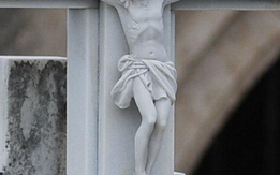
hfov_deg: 1.1
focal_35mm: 1876
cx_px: 664
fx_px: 14313
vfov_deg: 0.7
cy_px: 273
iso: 500
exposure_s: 1/1250
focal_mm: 300
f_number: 4
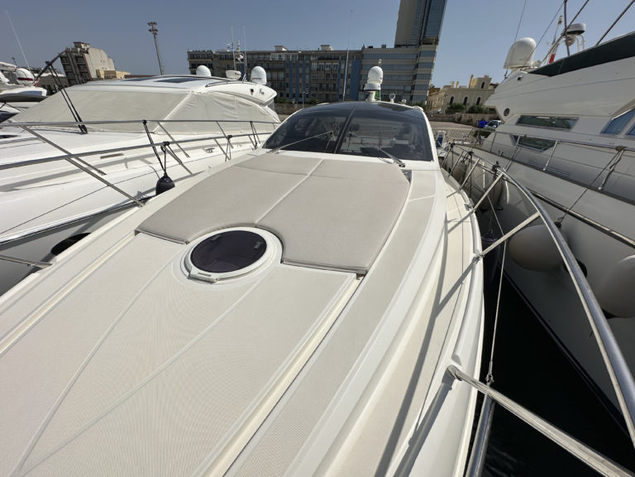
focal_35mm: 14
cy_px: 238
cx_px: 318
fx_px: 257
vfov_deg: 85.7
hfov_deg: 102.1
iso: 40
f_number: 2.2
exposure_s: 1/7813
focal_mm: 2.22
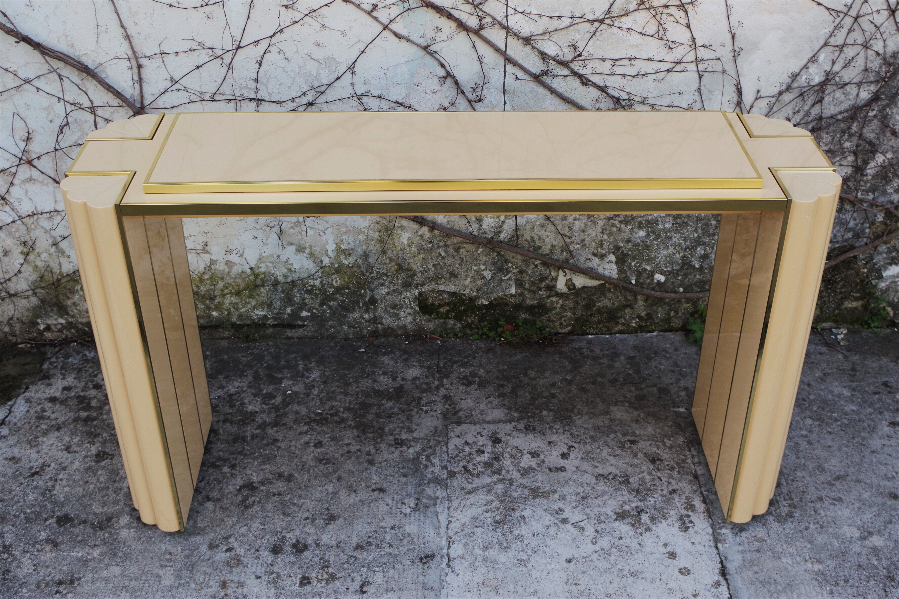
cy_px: 300
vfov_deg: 34.2
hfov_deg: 49.6
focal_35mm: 39
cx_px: 450
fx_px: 974
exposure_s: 1/125
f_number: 5.6
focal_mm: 26.25
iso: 200
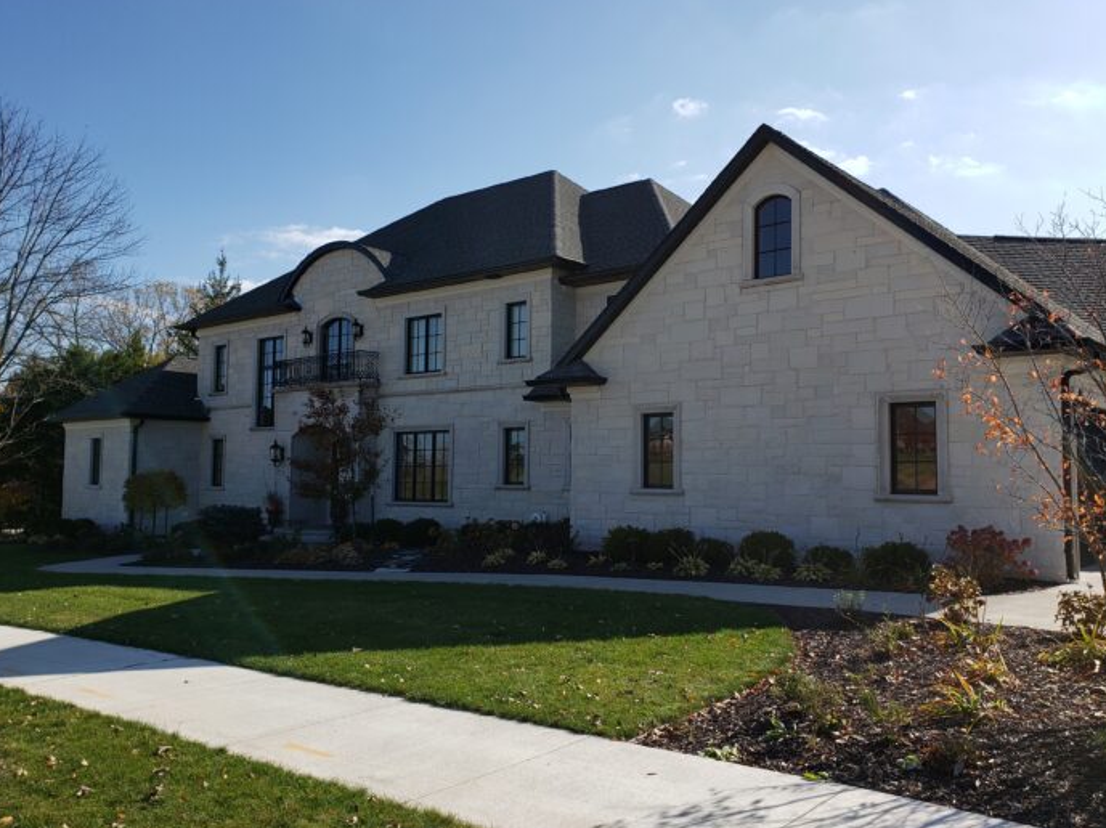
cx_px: 586
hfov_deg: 61.6
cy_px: 417
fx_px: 926
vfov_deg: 48.2
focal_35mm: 29
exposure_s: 1/1626
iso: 50
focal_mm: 4.3
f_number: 2.4
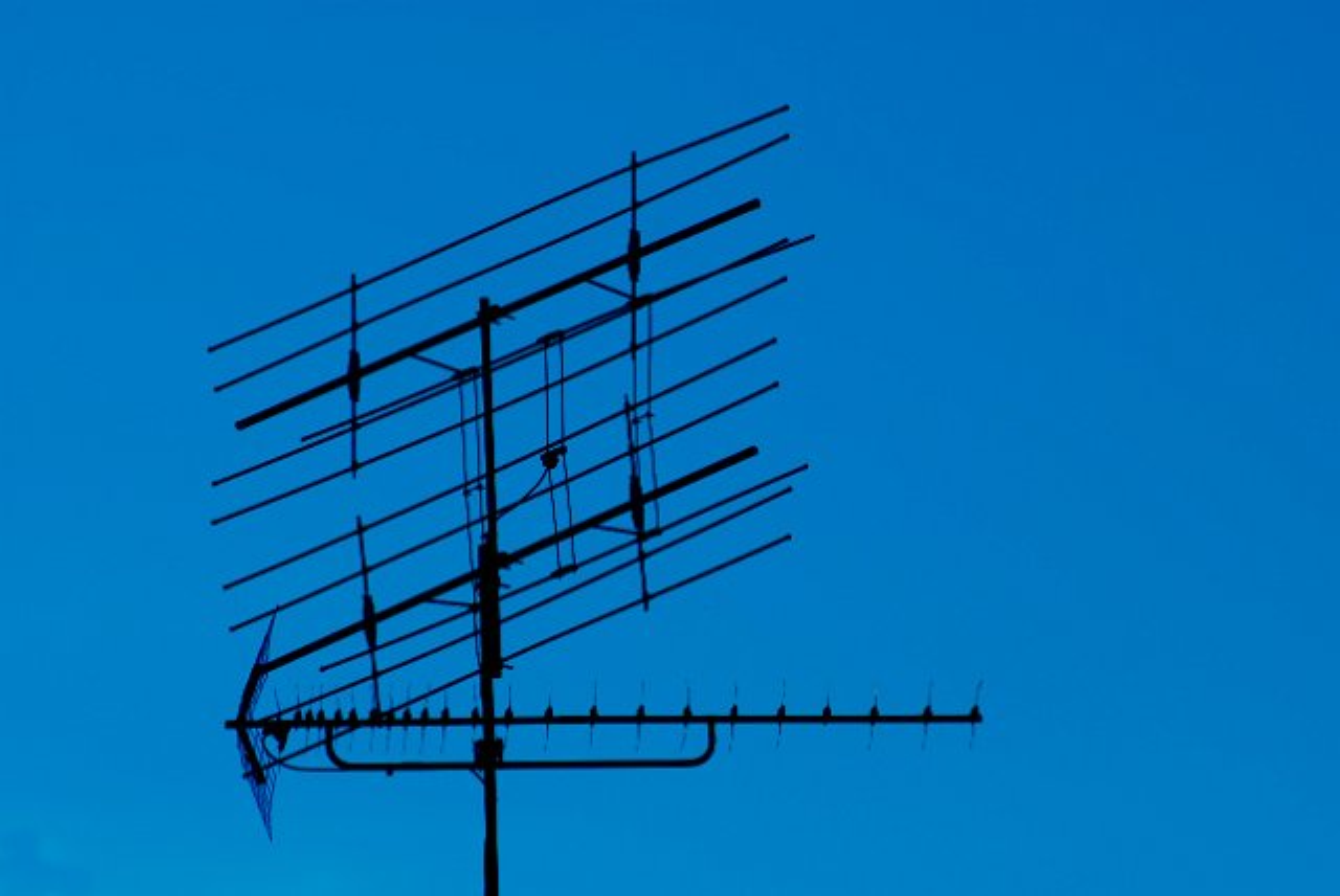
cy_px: 448
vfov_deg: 4.6
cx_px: 670
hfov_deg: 6.9
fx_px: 11177
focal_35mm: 300
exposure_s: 1/250
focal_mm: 200
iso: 100
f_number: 8
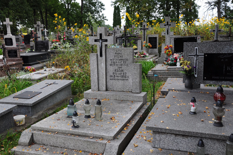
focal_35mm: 36
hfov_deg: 53.2
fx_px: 233
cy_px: 78
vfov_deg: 36.8
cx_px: 116
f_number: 7.1
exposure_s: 1/320
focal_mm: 24
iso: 400
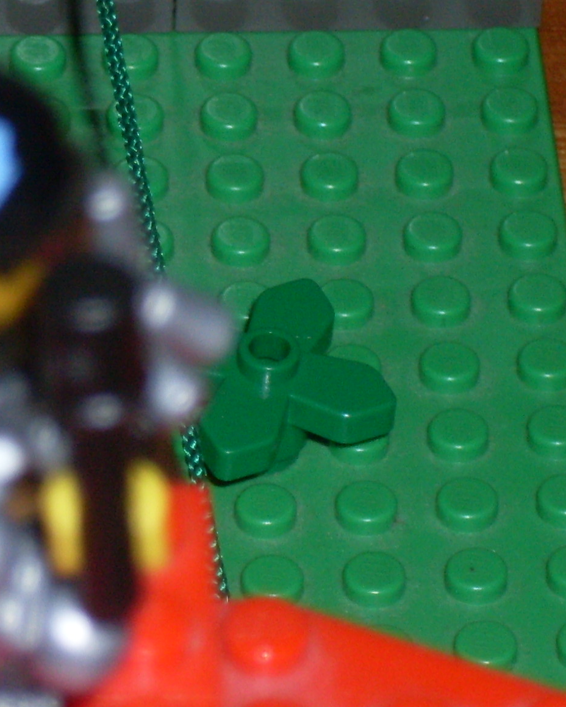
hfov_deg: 4.9
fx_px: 6554
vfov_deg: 6.2
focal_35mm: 313
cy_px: 288
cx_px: -60
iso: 100
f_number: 5.2
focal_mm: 18.9
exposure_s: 1/60
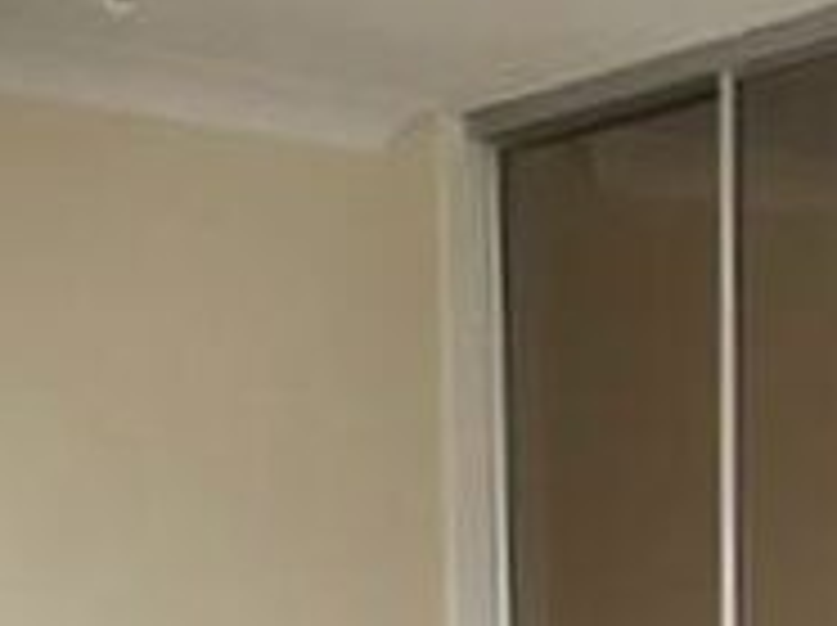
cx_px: 914
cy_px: 1164
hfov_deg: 17.5
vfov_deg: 12.3
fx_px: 2632
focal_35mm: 109
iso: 25
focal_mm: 4.15
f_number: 2.2
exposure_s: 1/33
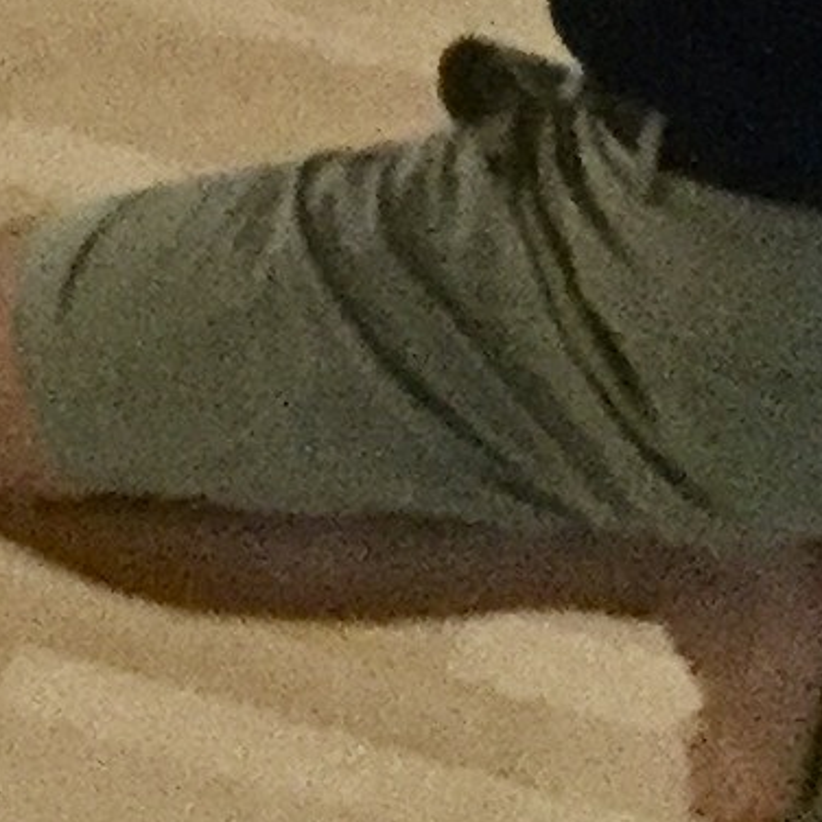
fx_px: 6394
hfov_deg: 6.8
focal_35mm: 238
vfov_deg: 6.8
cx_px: -1373
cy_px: -1465
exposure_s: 1/17
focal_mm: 3.3
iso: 200
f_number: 2.4
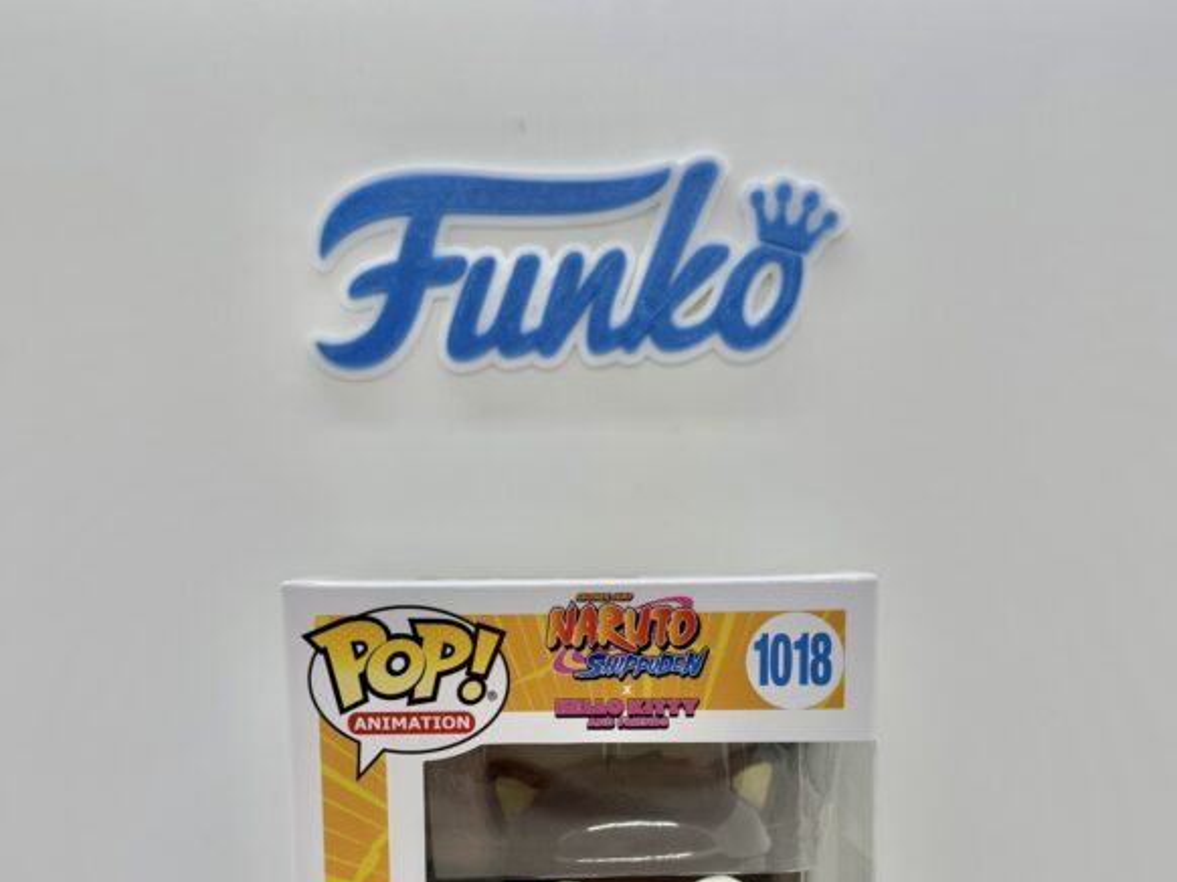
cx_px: 591
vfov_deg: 40.6
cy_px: 742
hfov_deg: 55.4
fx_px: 1122
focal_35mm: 33
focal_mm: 6.76
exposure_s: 1/312
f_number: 1.78
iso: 80
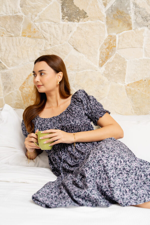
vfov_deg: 28.8
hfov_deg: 19.5
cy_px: 112
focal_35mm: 70
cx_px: 75
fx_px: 437
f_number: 4.5
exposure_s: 1/200
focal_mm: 70
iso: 100
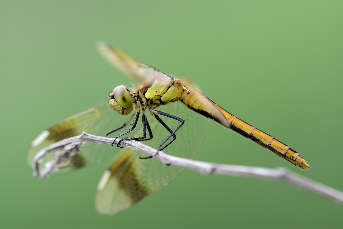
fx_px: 1906
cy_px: 114
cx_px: 172
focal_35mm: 200
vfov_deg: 6.9
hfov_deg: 10.3
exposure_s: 1/250
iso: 800
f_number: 10
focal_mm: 200
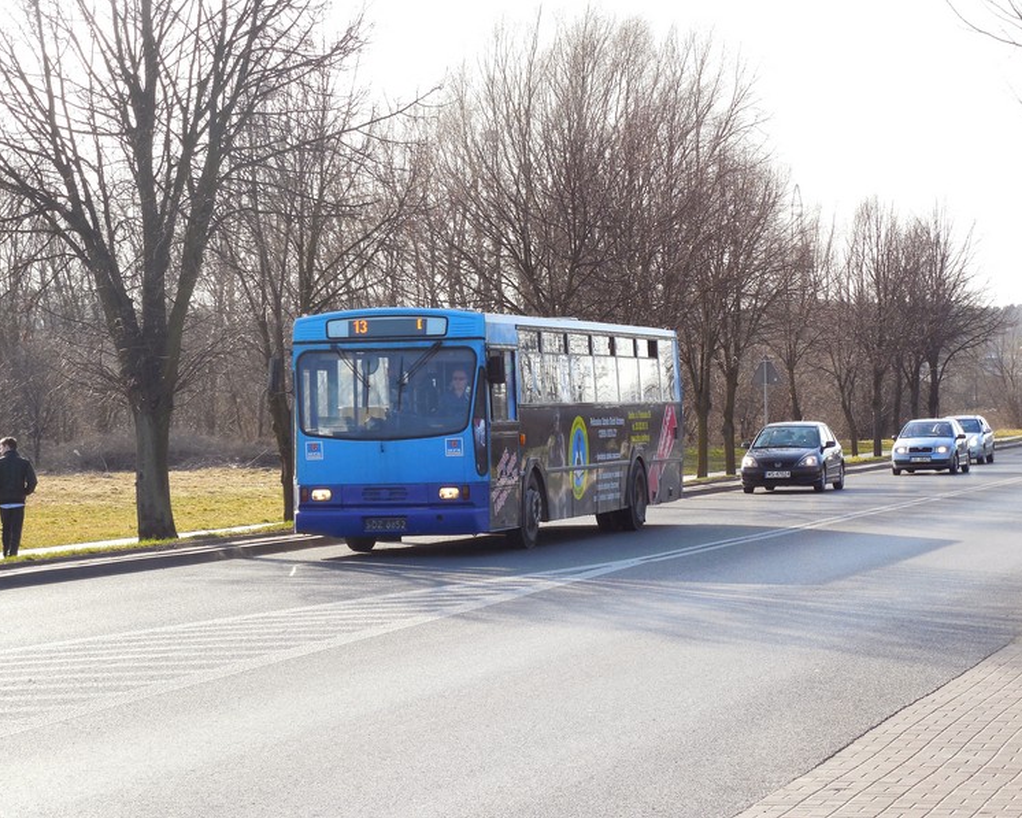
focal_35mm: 111
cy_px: 408
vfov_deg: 13.9
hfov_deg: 17.3
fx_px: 3358
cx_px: 504
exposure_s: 1/200
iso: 125
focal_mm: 19.1
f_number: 4.7
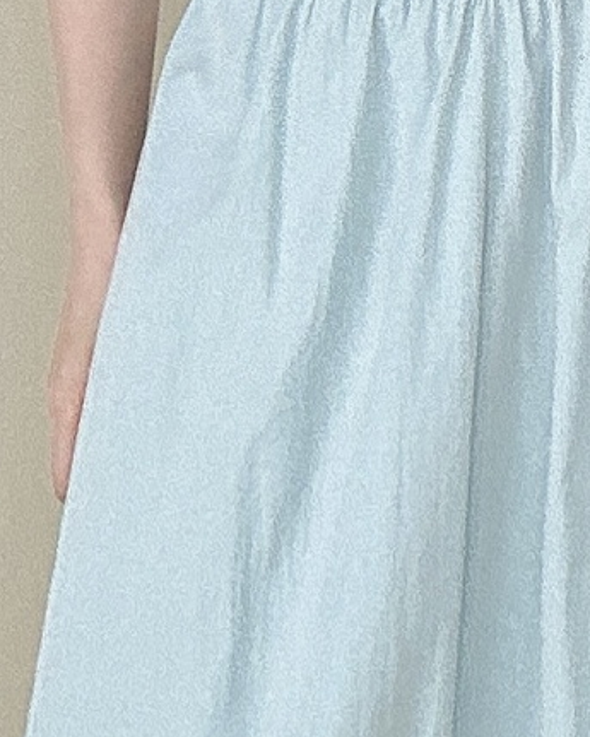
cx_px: 378
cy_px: 363
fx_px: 2727
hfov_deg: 12.3
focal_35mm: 125
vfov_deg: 15.4
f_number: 1.9
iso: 100
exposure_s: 1/60
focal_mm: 2.69
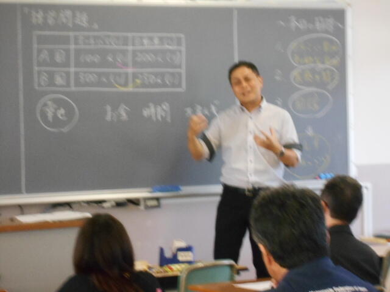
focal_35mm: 130
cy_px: 146
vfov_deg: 11.4
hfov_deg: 15.2
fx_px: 1465
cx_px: 195
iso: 800
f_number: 6.5
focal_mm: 23
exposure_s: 1/30
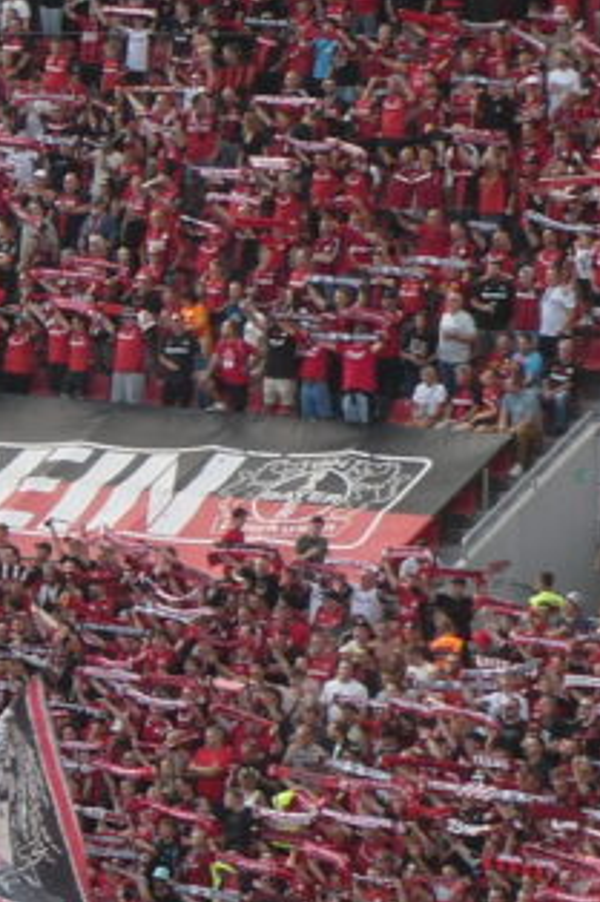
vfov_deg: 7.8
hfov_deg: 4.9
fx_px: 6632
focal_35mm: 265
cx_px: -1134
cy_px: 560
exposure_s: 1/125
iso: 80
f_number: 4.1
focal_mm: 9
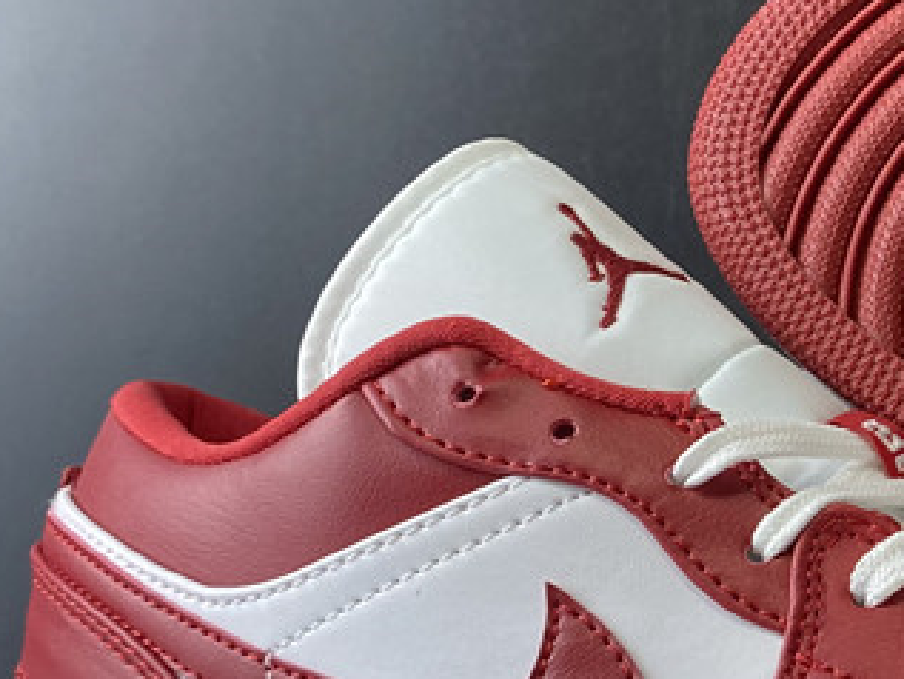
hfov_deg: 21.8
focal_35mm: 82
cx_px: 1135
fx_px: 2142
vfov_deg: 17.8
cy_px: 542
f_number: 1.8
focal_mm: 4.25
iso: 64
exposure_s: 1/50
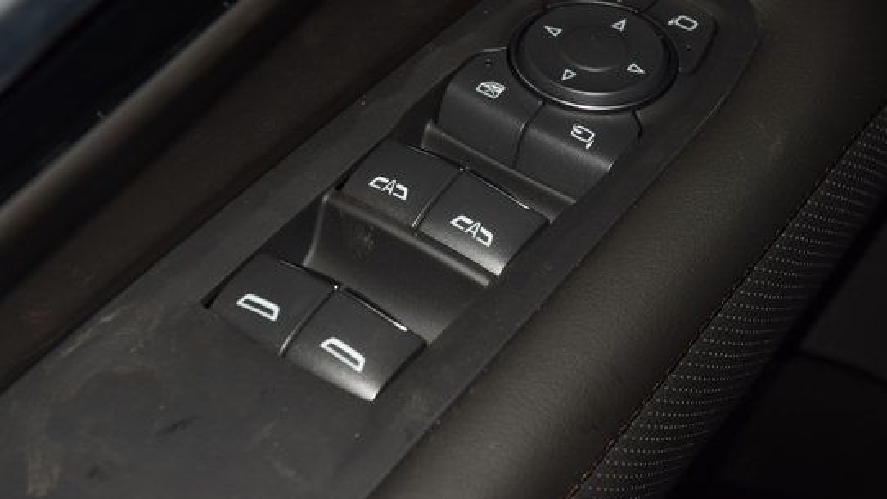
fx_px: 3058
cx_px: 498
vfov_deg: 9.3
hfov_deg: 16.5
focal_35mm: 130
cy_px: 166
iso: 100
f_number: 8
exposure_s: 1/125
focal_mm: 70
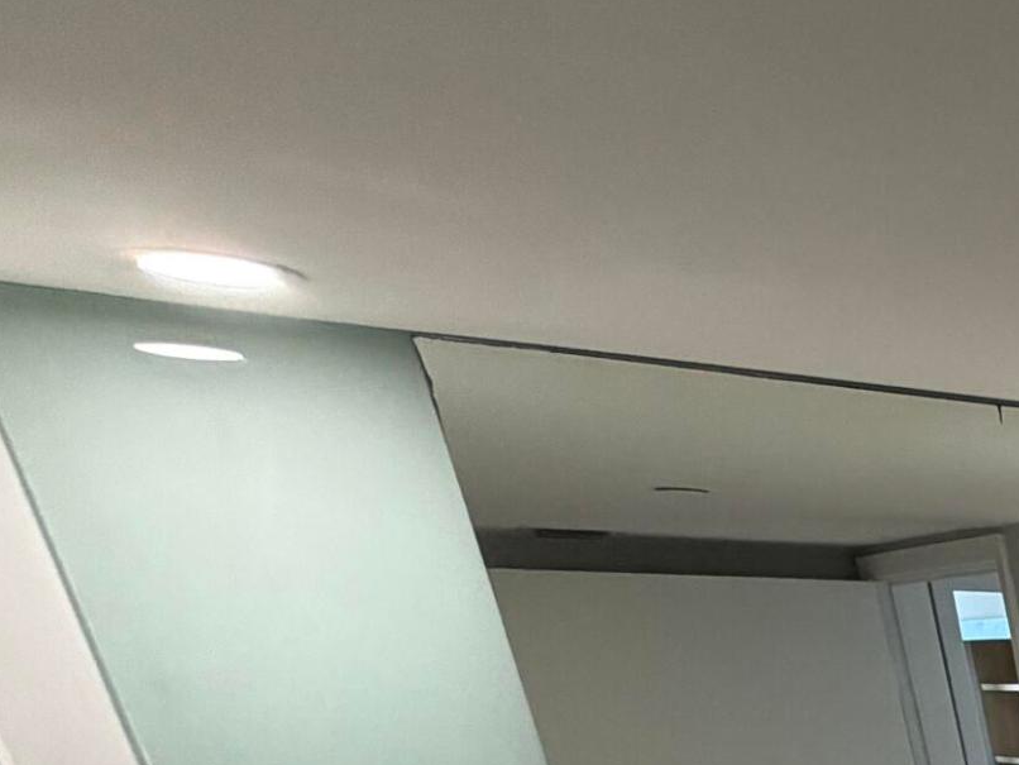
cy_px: 1297
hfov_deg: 22.9
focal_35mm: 50
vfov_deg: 21.5
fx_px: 1472
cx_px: 1794
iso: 250
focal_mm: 2.22
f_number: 2.2
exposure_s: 1/120
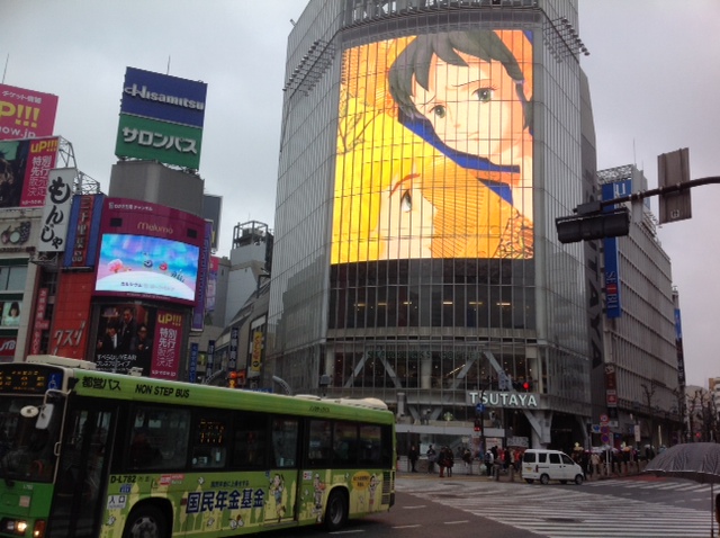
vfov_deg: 40.6
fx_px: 727
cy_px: 269
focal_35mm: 35
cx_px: 360
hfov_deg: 52.7
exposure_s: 1/398
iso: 50
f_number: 2.4
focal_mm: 4.28
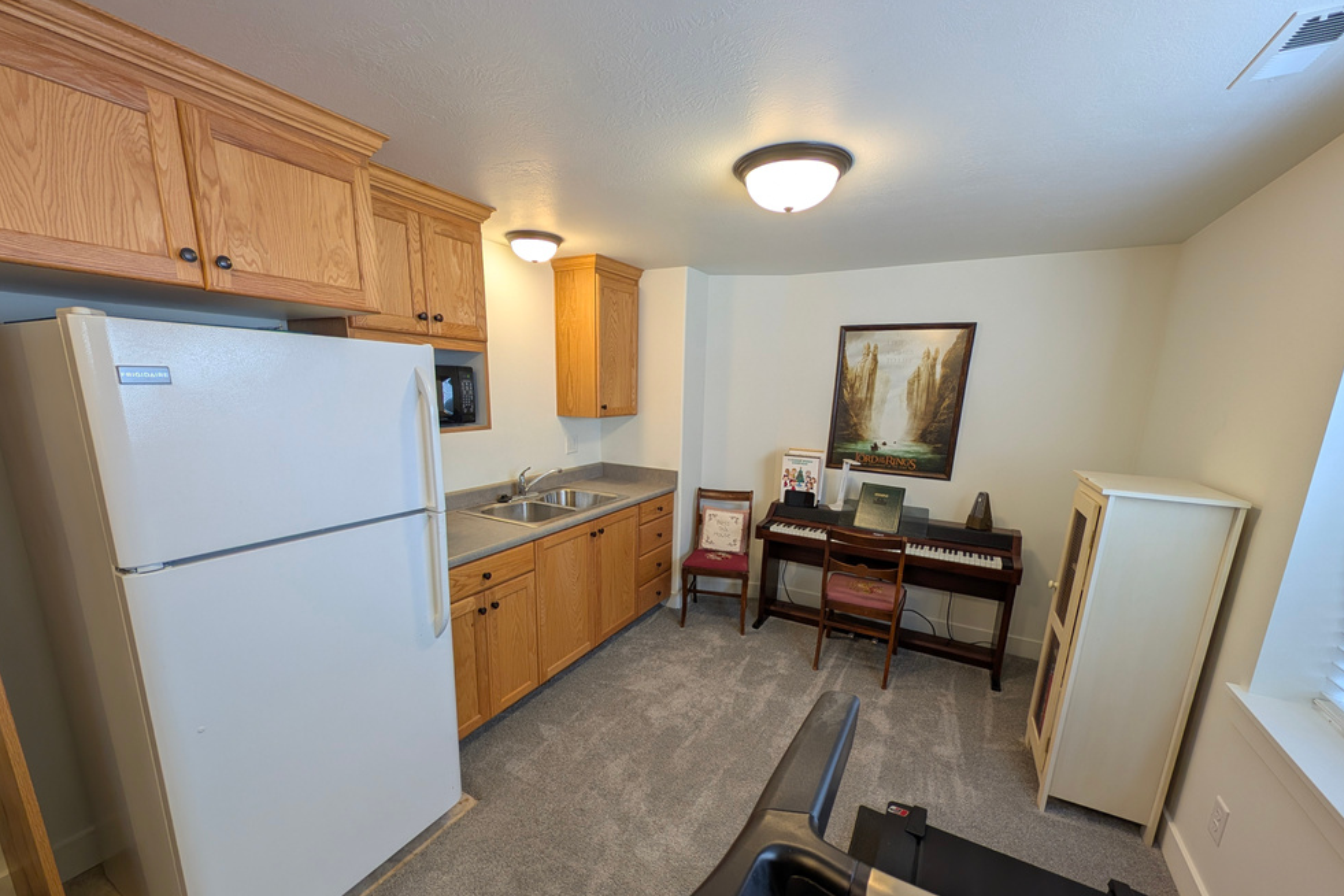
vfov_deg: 85.0
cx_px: 660
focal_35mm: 13
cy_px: 501
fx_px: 485
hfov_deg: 108.3
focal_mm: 2.23
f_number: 1.95
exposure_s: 1/40
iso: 50
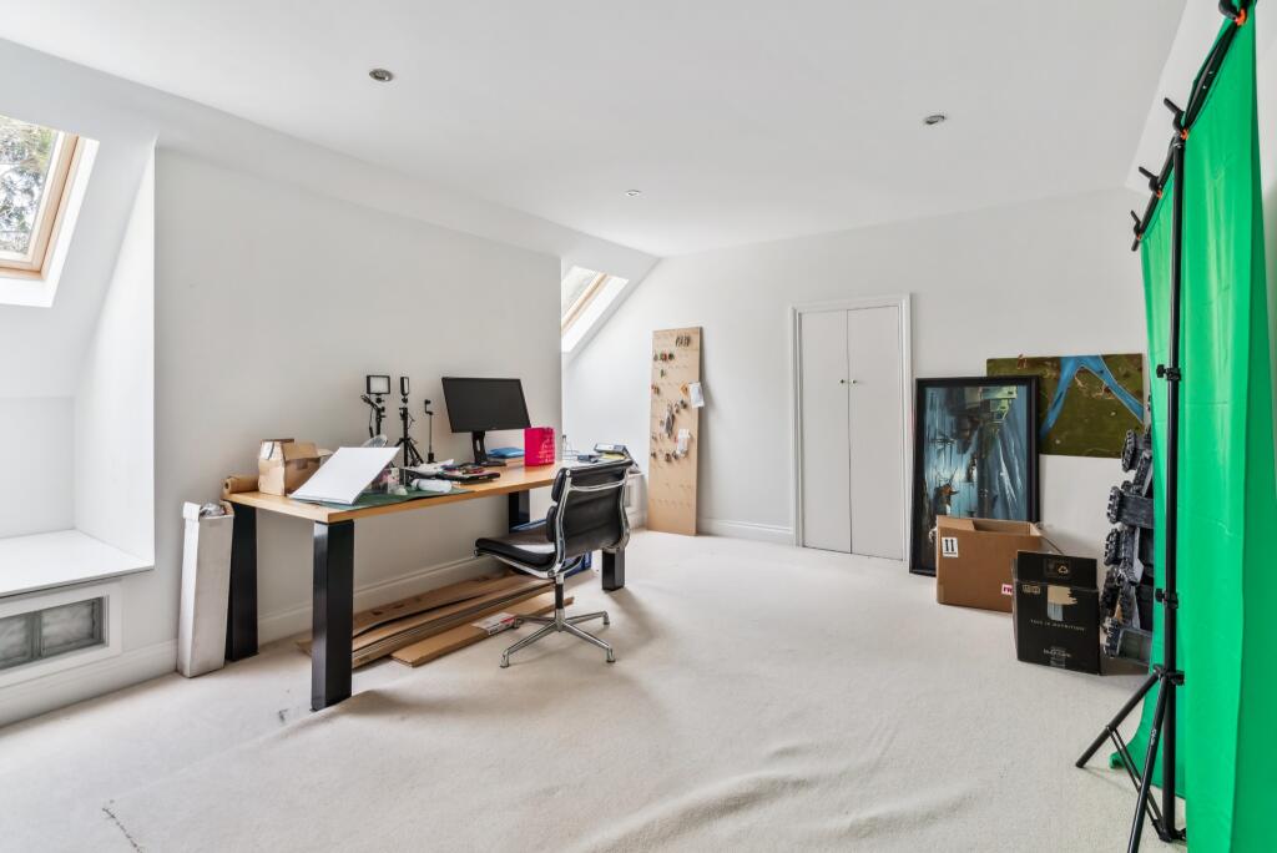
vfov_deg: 73.8
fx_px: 568
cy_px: 426
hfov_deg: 96.7
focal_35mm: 16
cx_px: 638
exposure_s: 1/13
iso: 640
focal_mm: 16
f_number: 8
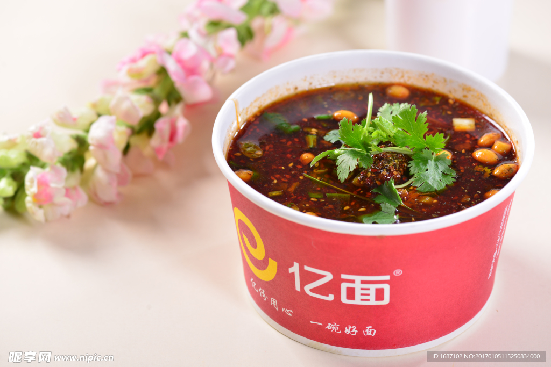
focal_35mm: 105
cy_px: 184
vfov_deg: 13.0
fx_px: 1607
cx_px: 276
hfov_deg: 19.5
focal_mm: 105
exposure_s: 1/160
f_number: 7.1
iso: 250
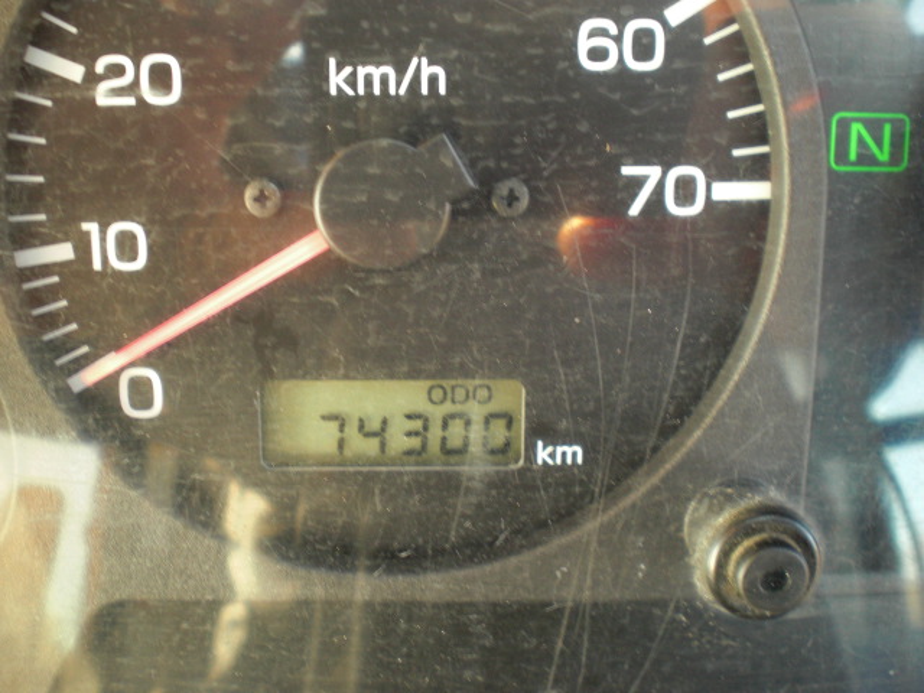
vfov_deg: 37.7
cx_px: 462
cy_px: 346
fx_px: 1014
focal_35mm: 38
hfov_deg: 49.0
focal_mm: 6.3
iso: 200
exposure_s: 1/25
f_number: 3.1
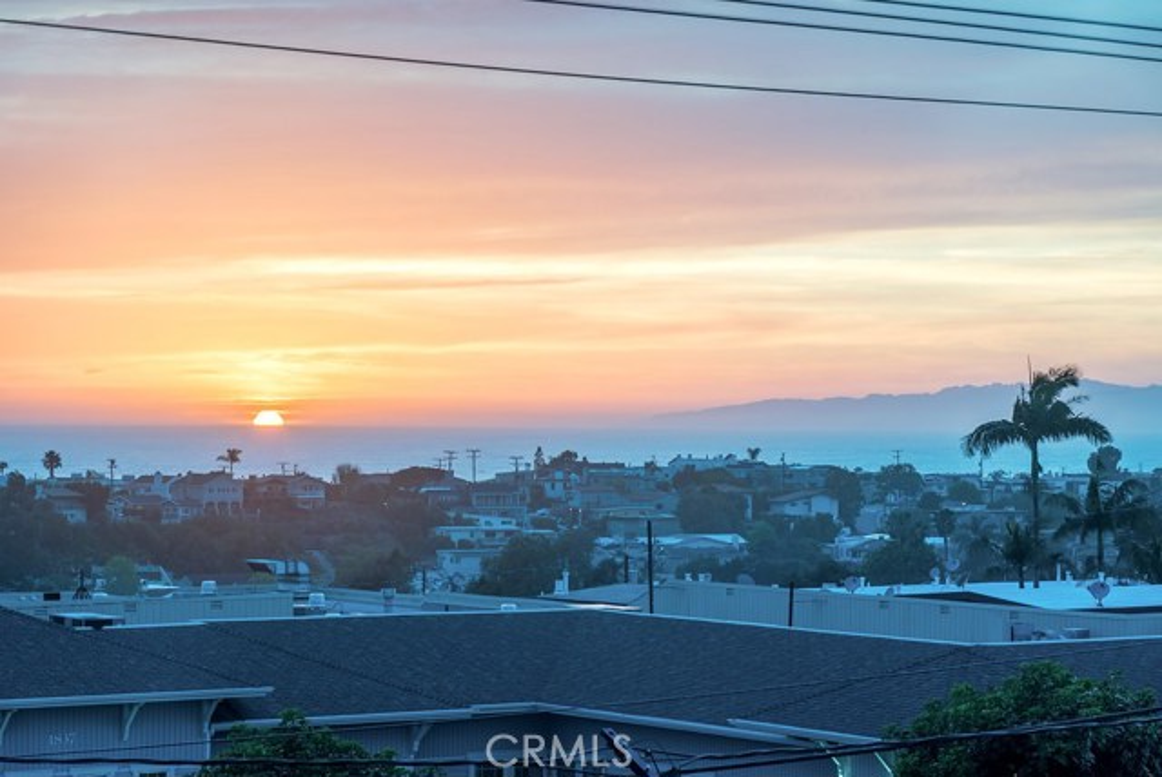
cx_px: 581
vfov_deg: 13.7
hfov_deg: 20.4
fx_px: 3231
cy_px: 388
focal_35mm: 100
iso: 125
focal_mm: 100
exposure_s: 1/50
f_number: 14
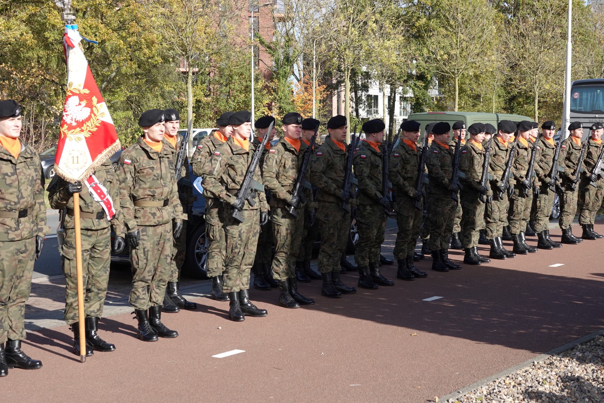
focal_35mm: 56
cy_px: 202
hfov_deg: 35.6
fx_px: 939
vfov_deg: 24.2
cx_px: 302
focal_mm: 20.49
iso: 100
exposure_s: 1/400
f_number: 4
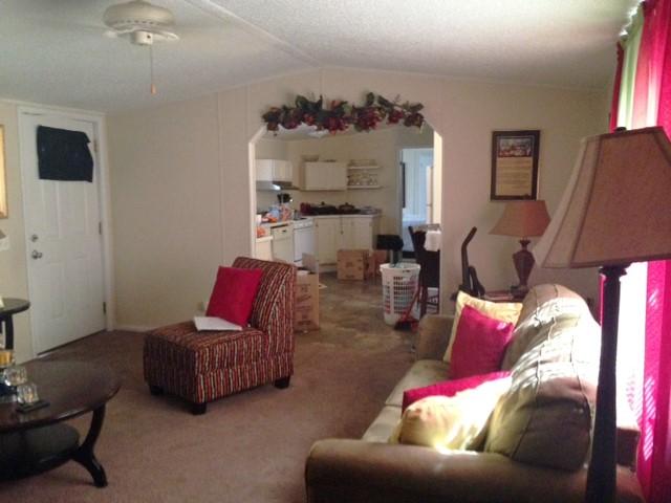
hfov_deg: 55.4
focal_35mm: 33
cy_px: 252
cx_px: 336
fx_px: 640
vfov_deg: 42.9
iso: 500
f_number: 2.4
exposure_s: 1/15
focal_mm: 4.12
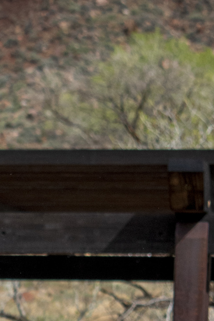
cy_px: 573
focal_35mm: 289
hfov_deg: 4.7
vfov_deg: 7.0
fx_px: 2577
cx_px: -146
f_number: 3.5
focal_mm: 50
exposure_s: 1/6400
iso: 500
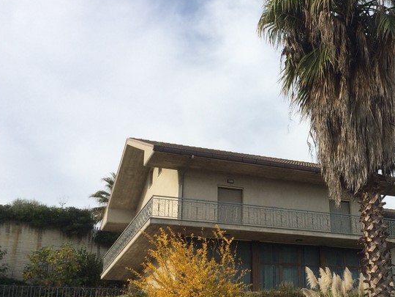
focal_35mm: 55
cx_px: 358
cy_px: 158
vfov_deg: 26.6
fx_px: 628
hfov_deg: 33.1
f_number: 2.2
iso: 32
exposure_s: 1/1953
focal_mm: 4.15
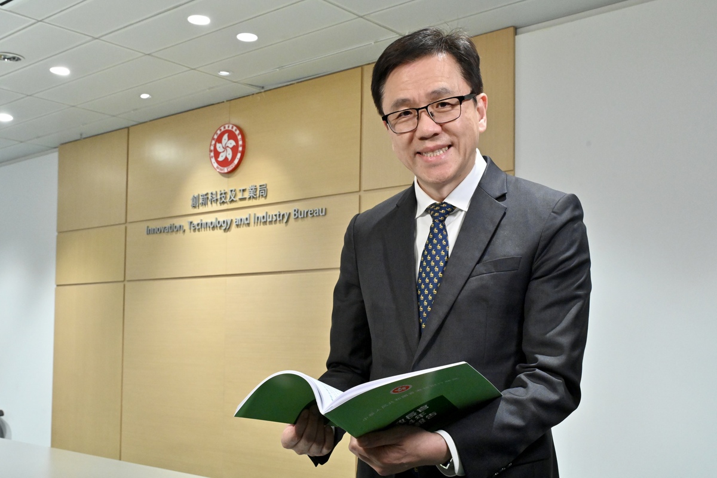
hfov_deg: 49.6
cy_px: 239
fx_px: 777
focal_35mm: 39
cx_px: 358
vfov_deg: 34.2
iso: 4000
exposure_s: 1/80
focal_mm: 39
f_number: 11
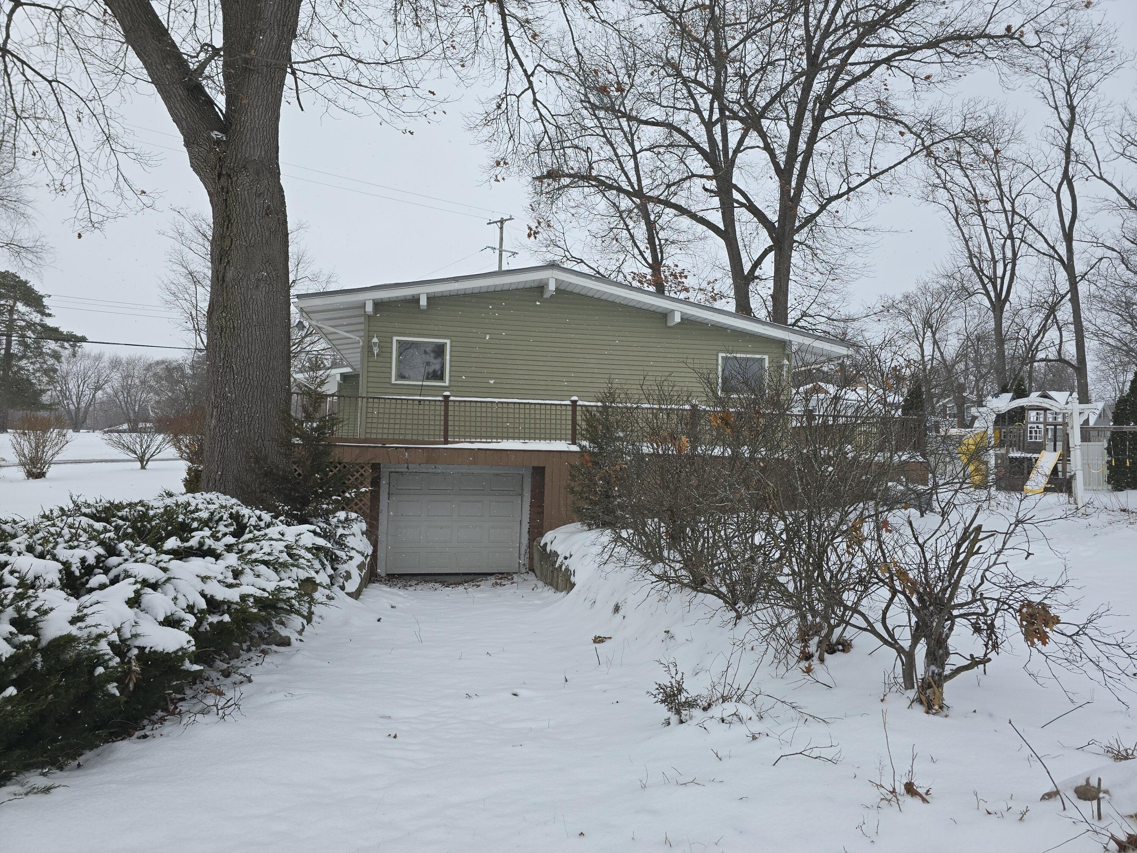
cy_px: 426
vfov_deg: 58.9
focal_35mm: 23
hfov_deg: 73.9
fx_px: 755
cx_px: 568
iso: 12
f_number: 1.7
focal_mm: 6.3
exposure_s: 1/508
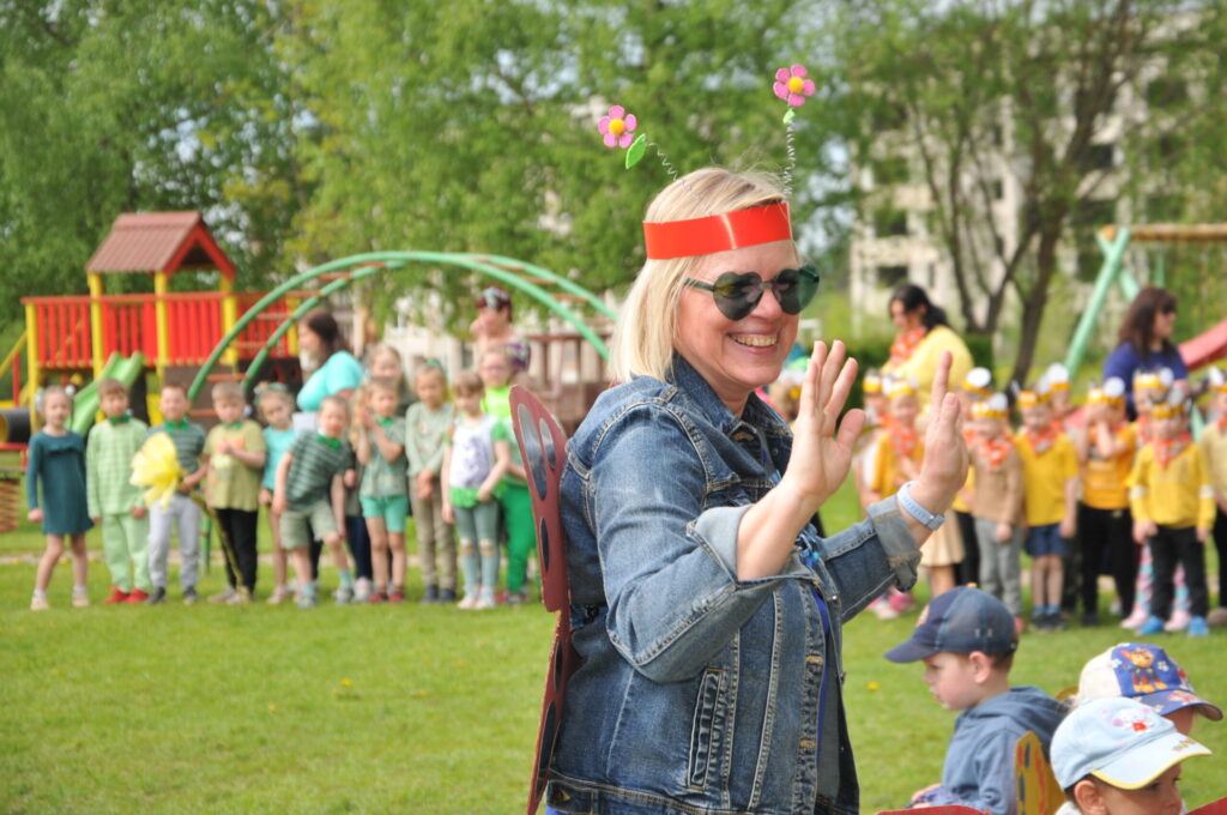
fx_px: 3370
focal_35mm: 99
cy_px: 408
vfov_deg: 13.8
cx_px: 614
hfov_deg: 20.6
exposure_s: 1/250
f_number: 5.6
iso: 200
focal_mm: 66
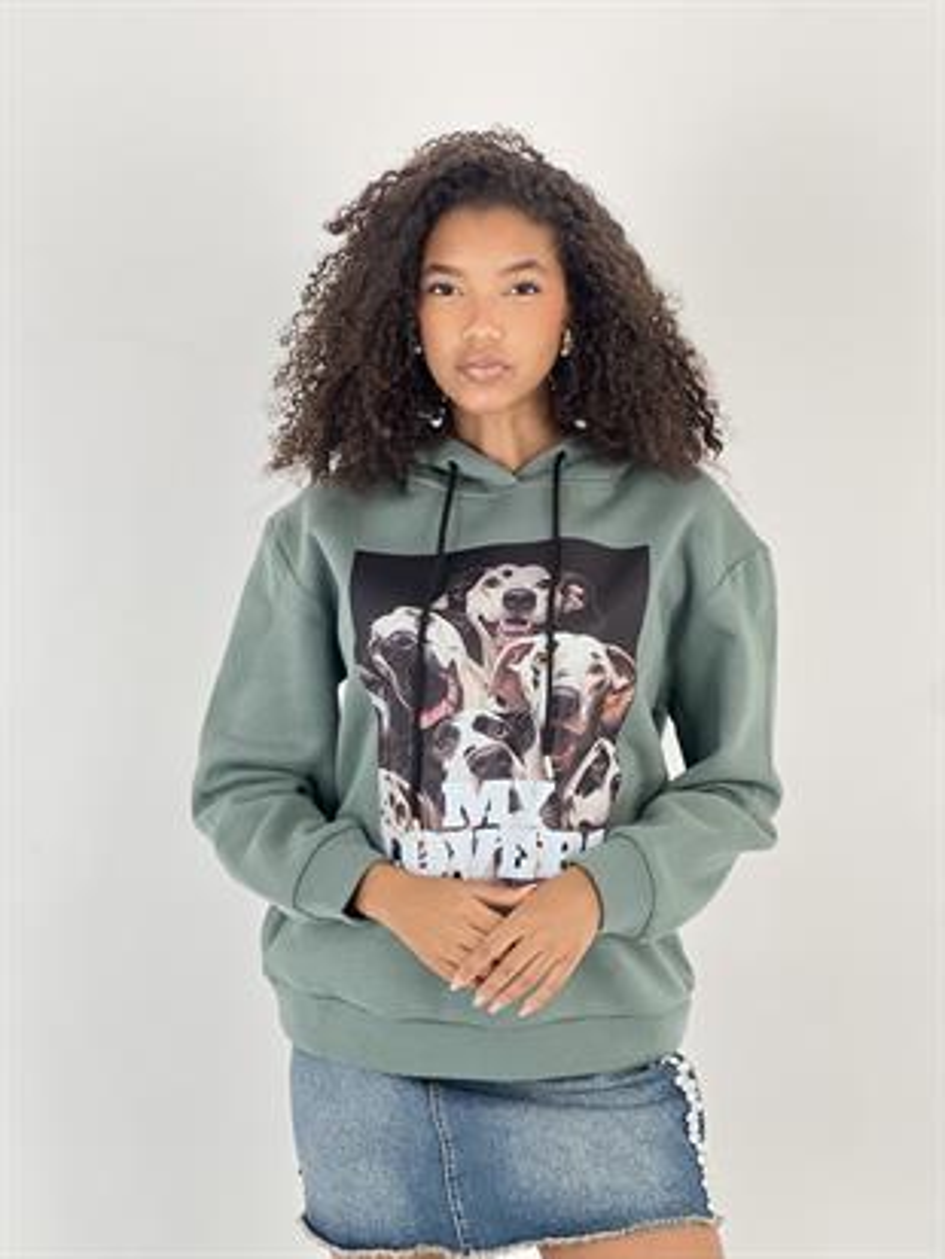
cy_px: 630
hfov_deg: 19.1
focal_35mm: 77
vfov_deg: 25.3
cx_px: 472
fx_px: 2801
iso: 64
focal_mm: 9
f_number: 2.8
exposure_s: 1/100
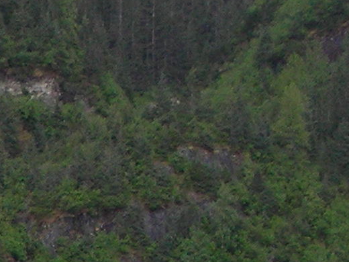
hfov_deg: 4.6
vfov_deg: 3.4
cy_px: 539
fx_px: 4315
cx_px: -231
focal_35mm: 428
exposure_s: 1/494
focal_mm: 13.2
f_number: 4
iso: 50
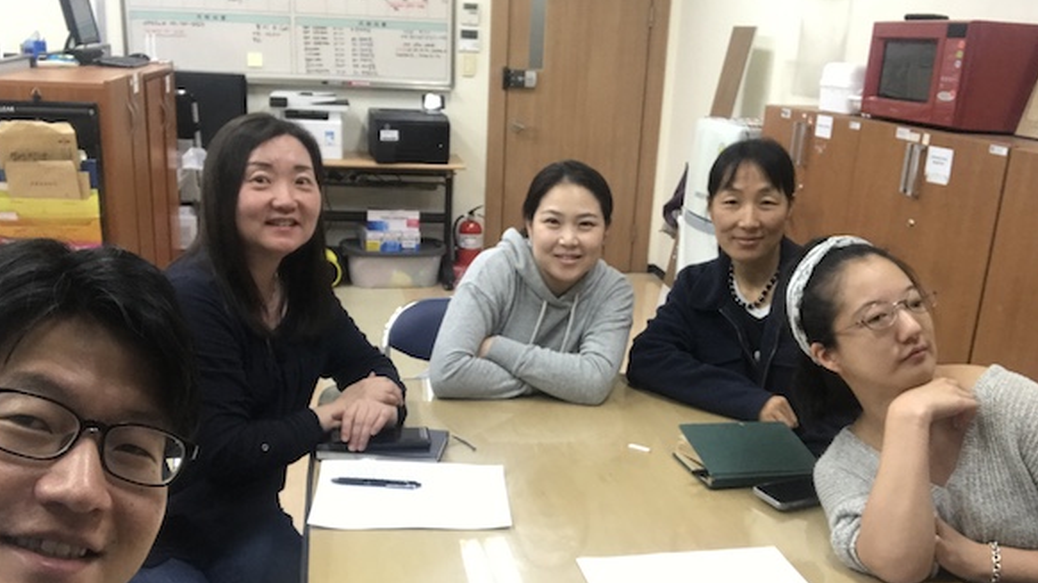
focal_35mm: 36
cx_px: 512
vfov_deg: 32.7
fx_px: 991
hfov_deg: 55.3
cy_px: 361
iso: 100
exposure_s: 1/30
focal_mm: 2.87
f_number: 2.2
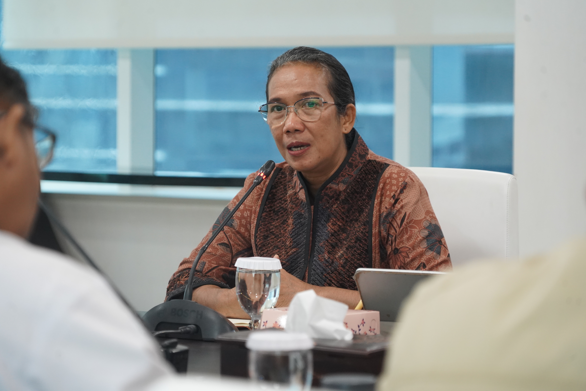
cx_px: 293
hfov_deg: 13.7
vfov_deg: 9.1
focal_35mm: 150
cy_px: 196
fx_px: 2441
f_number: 6.3
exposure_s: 1/125
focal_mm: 150
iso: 4000
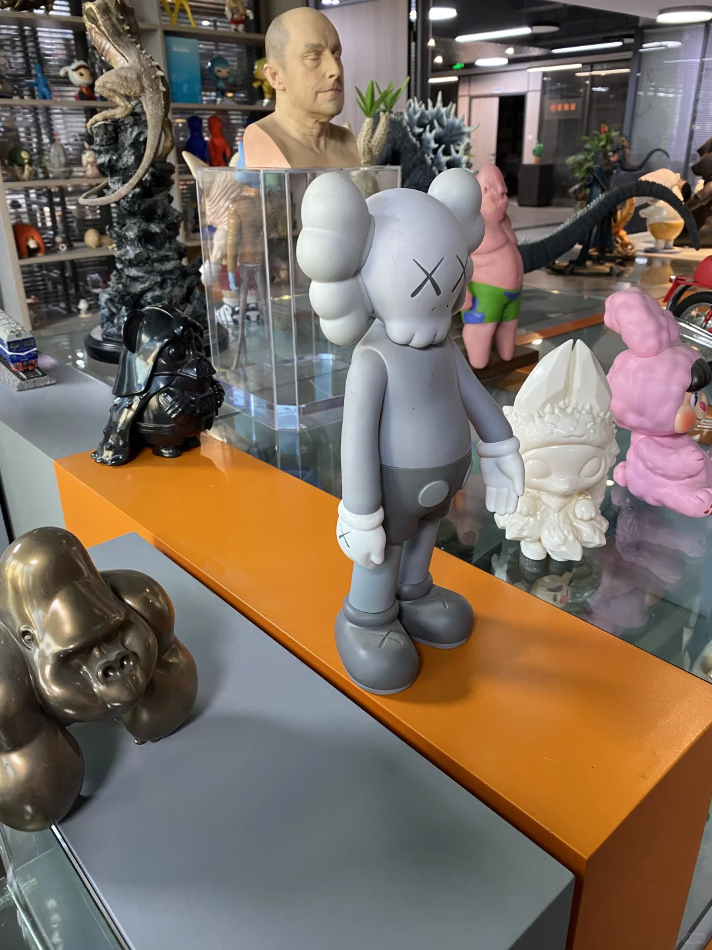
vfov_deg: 67.3
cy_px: 475
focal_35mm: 26
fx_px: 713
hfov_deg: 53.1
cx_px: 356
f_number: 1.8
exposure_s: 1/50
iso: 200
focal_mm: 4.25
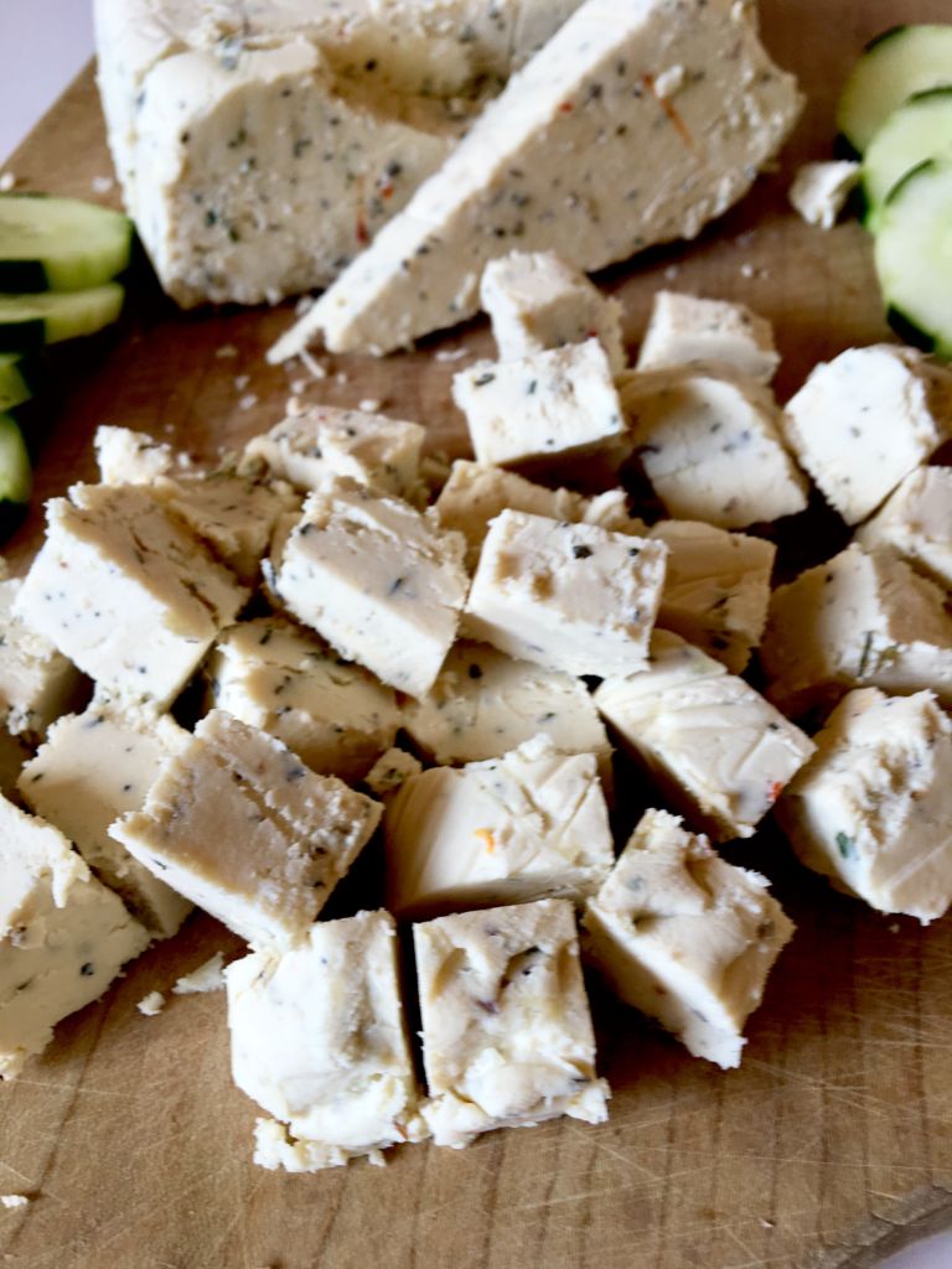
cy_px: 634
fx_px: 1063
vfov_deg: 61.7
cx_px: 476
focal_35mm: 29
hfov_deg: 48.2
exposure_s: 1/50
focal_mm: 4.15
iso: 25
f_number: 2.2
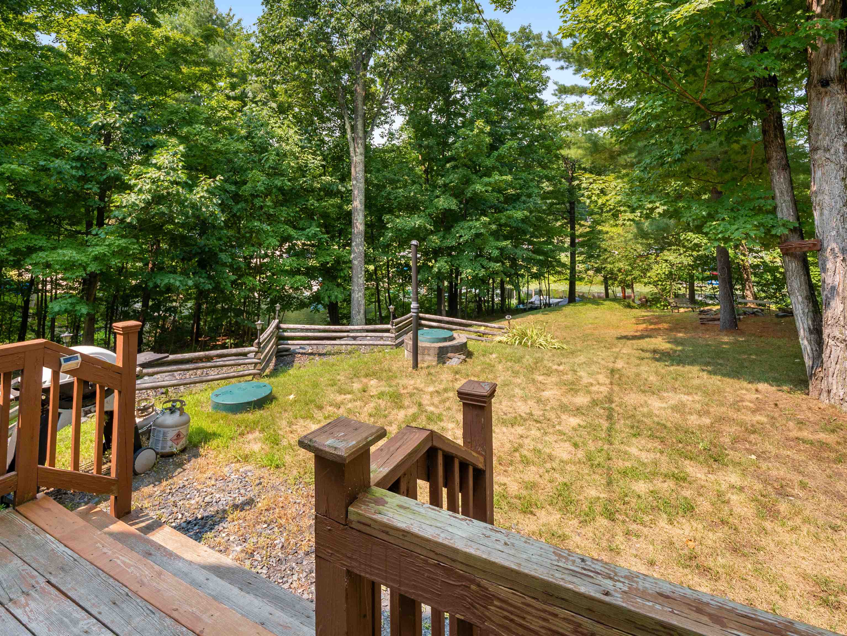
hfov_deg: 94.5
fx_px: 392
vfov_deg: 78.2
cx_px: 424
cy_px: 318
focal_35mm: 16
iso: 200
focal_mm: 8
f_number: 4.5
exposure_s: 1/320
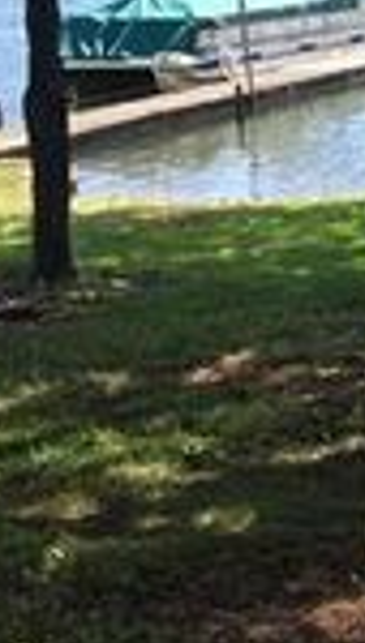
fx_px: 1797
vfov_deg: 19.8
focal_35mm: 105
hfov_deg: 10.1
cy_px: 32
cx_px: 876
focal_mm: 4.15
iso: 25
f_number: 2.2
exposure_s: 1/569
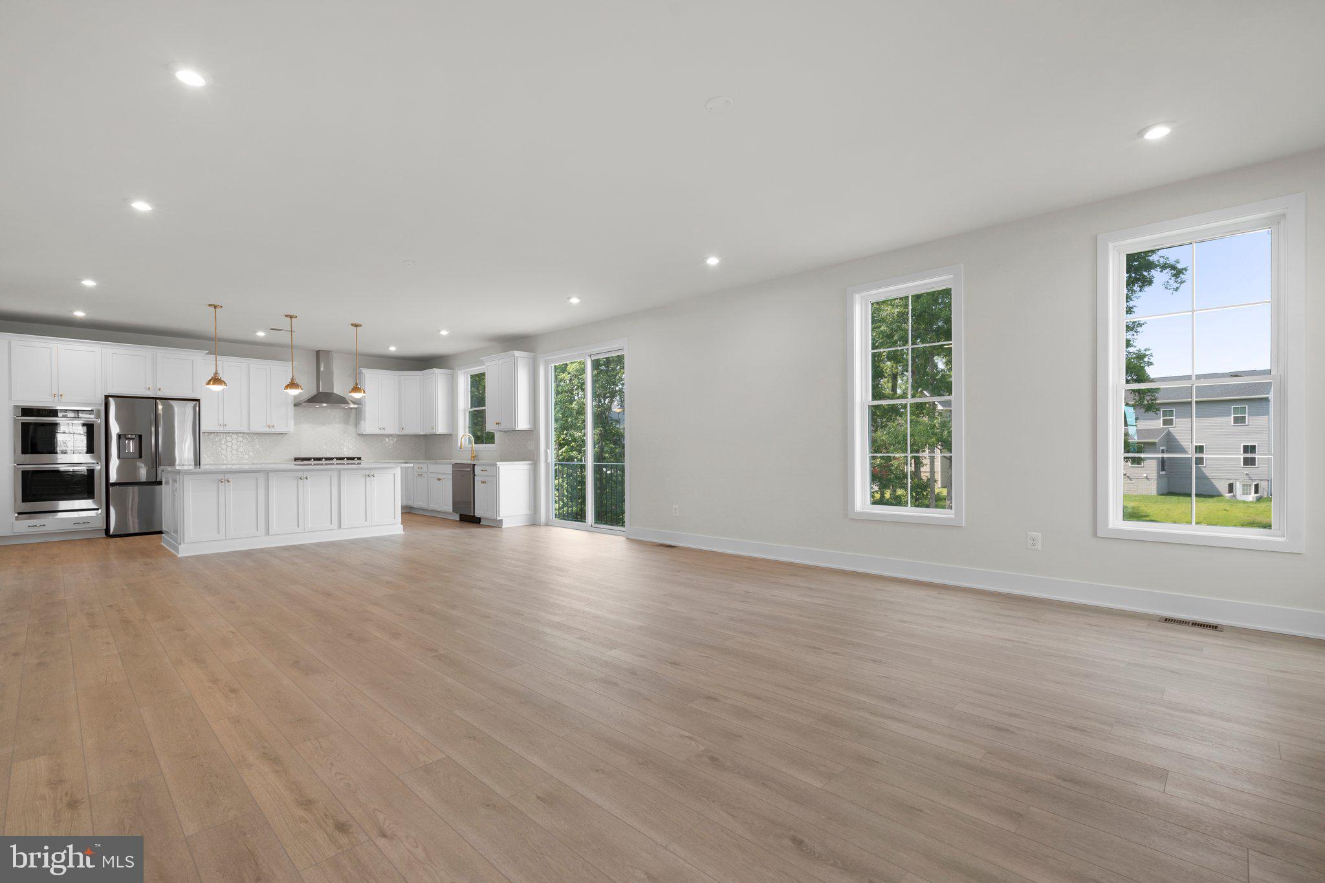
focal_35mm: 16
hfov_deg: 96.7
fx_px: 589
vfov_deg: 73.7
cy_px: 442
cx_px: 662
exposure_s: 1/4
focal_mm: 16
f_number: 8
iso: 100
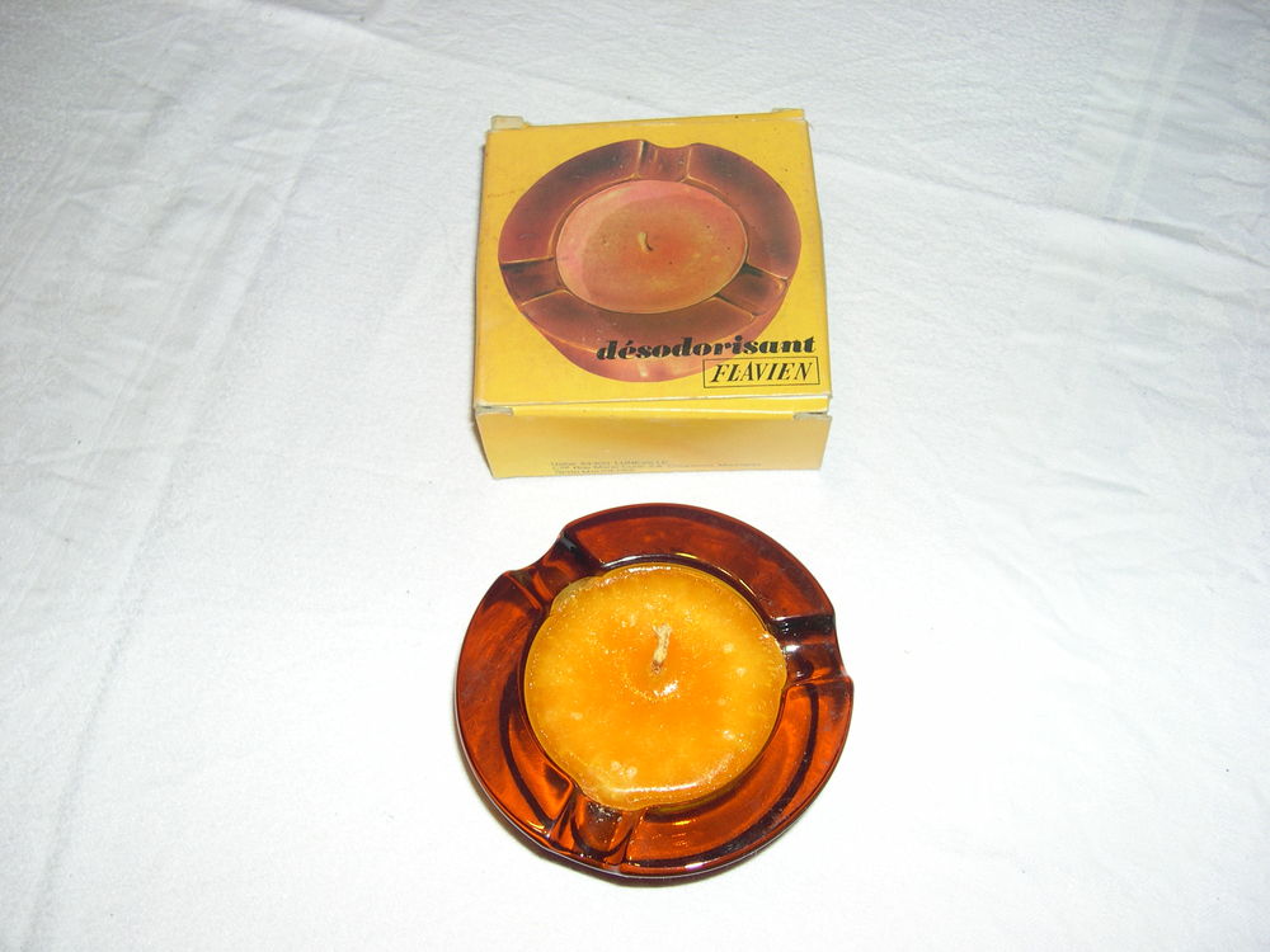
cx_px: 635
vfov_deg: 37.7
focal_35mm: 38
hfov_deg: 49.0
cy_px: 476
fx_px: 1394
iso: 100
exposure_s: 1/60
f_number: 2.8
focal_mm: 8
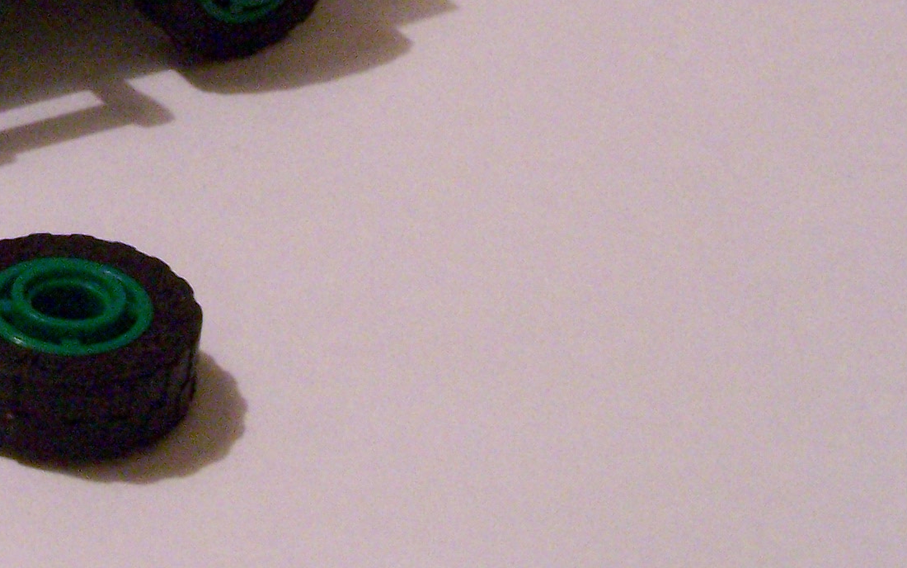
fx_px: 3437
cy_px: -167
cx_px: -106
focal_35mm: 139
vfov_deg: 9.3
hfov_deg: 14.7
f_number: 5
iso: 400
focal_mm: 9.3
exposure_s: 1/15
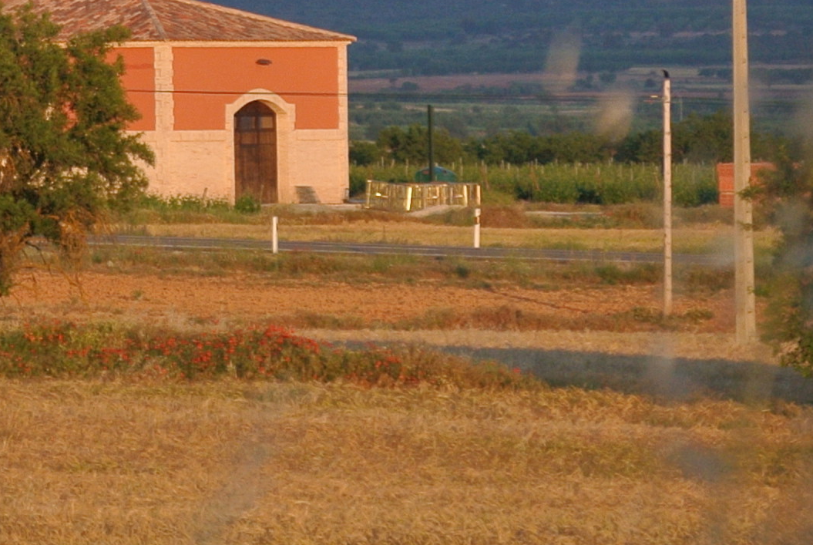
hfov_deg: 3.5
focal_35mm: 587
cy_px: -379
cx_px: -608
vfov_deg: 2.3
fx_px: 13277
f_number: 4.5
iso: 110
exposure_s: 1/250
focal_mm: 59.4
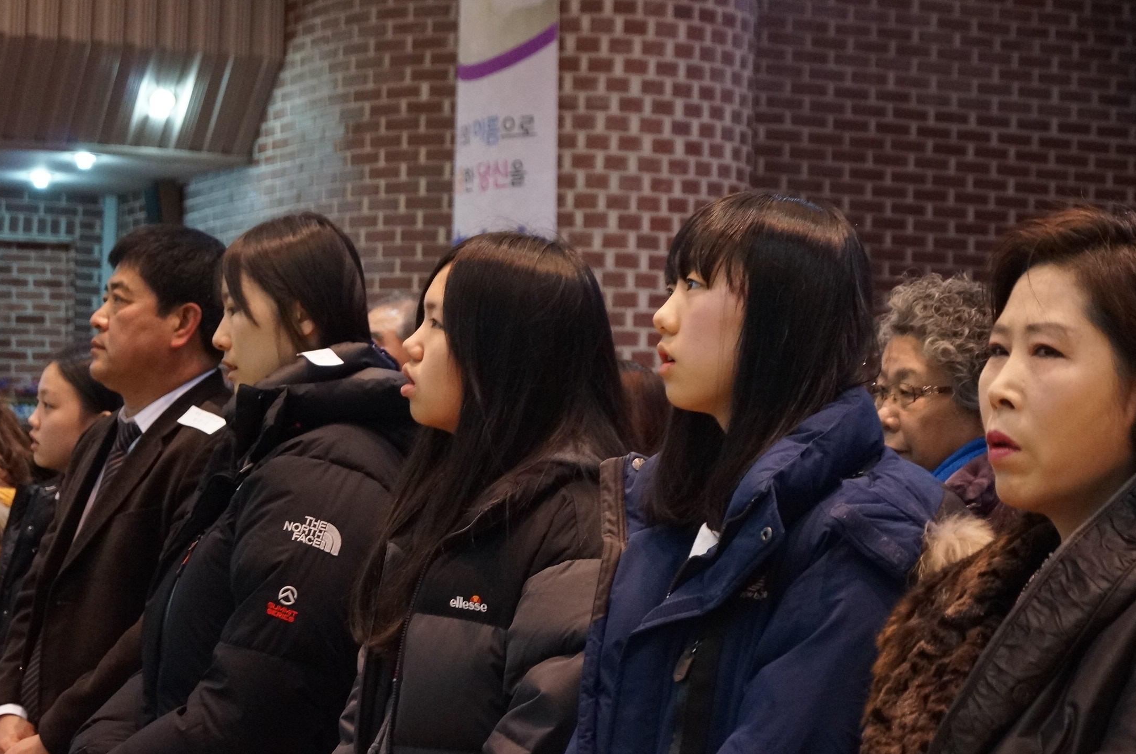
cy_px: 424
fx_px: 2948
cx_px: 580
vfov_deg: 14.6
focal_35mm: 94
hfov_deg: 21.8
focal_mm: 55
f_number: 5.6
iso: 3200
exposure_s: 1/100
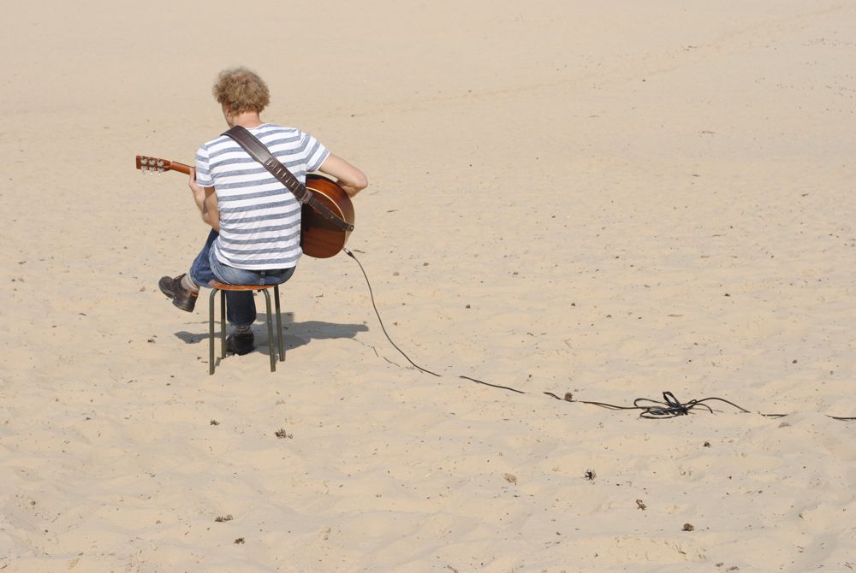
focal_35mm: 66
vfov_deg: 20.7
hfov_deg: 30.5
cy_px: 286
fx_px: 1572
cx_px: 428
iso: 200
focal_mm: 44
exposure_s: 1/320
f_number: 11
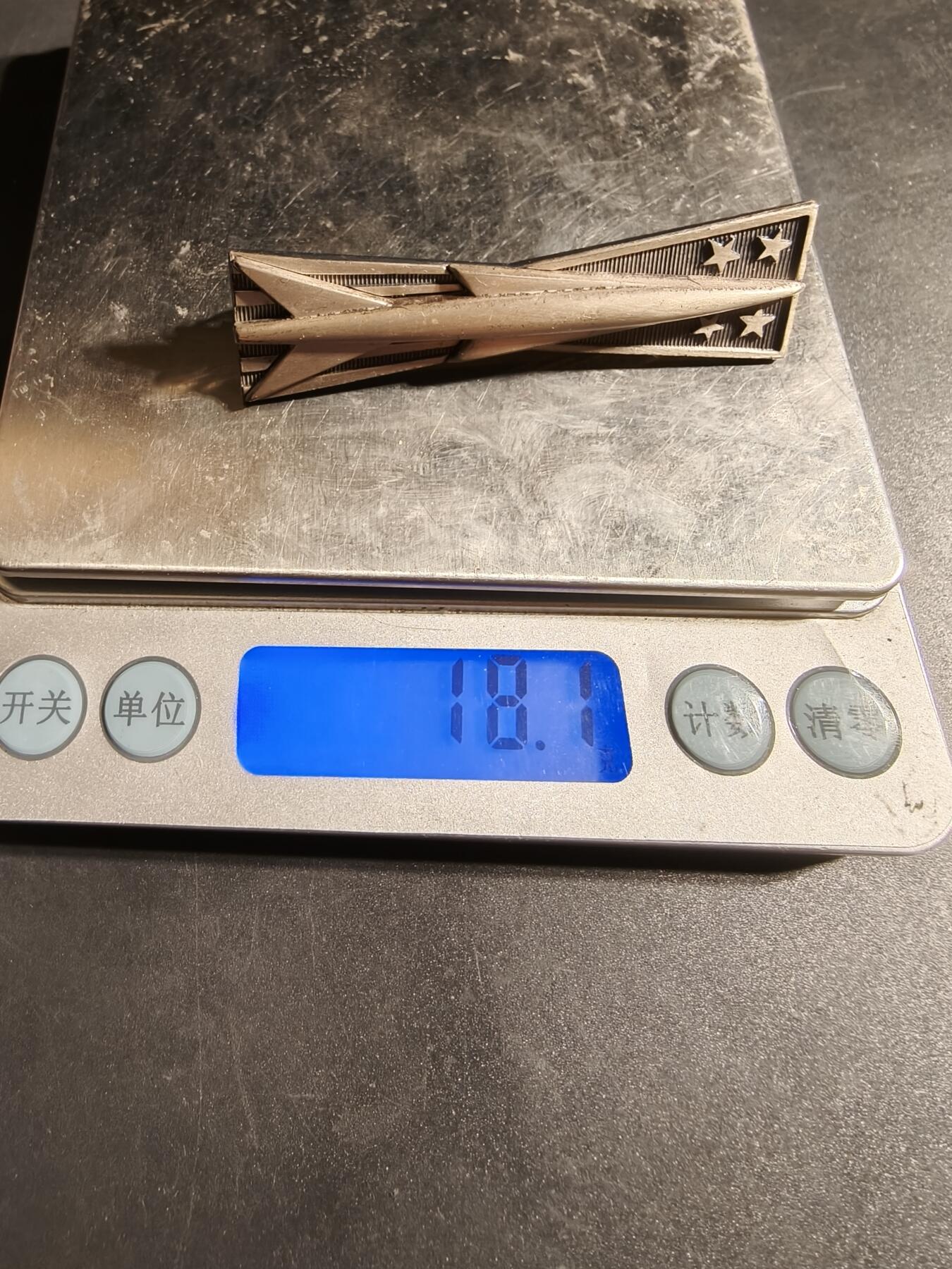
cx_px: 476
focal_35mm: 23
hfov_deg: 58.9
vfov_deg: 73.9
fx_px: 843
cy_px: 634
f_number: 2
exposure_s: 1/50
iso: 160
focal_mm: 2.32
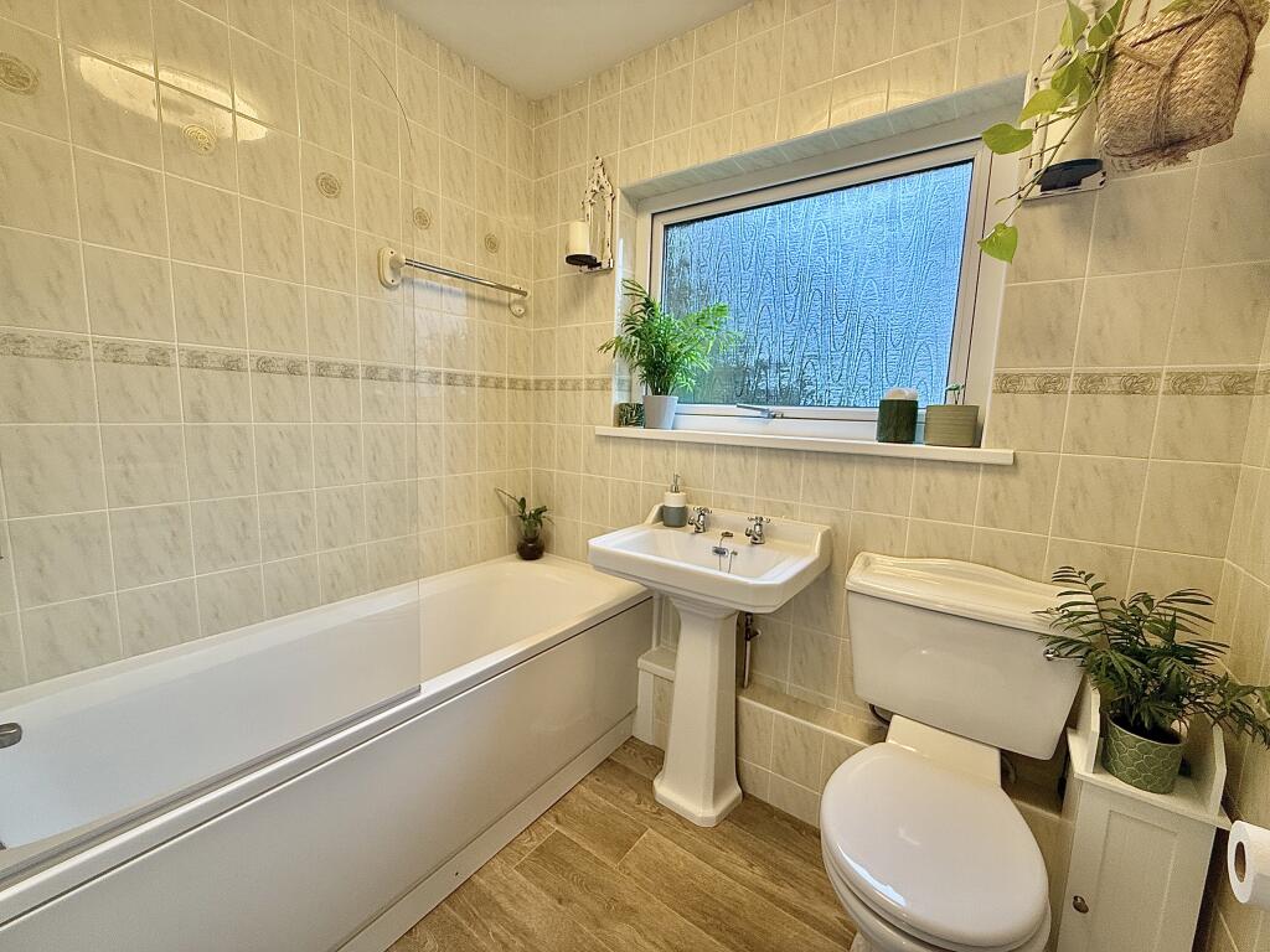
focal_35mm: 14
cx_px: 635
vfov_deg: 85.7
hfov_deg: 102.1
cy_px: 476
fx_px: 514
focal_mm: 2.22
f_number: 2.2
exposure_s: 1/50
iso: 64
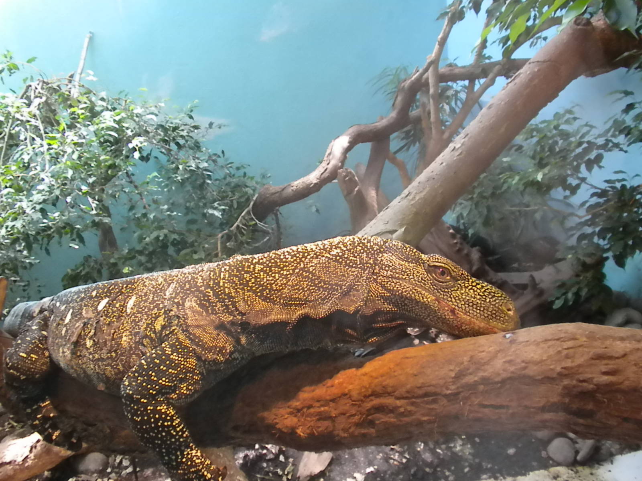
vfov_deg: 38.7
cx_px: 321
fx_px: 686
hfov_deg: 50.1
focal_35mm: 37
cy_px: 240
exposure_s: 1/145
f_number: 3.5
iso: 640
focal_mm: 6.6
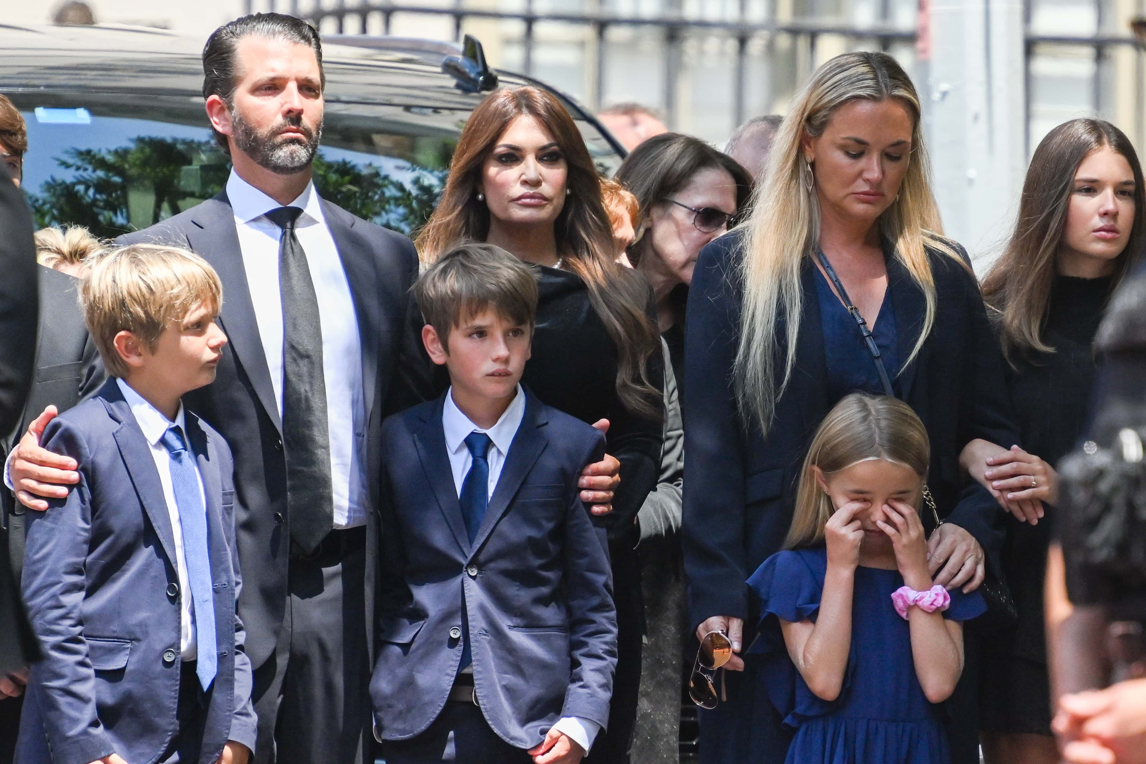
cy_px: 382
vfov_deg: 2.7
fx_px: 16231
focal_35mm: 510
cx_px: 573
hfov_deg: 4.0
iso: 800
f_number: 6.3
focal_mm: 340
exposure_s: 1/2000
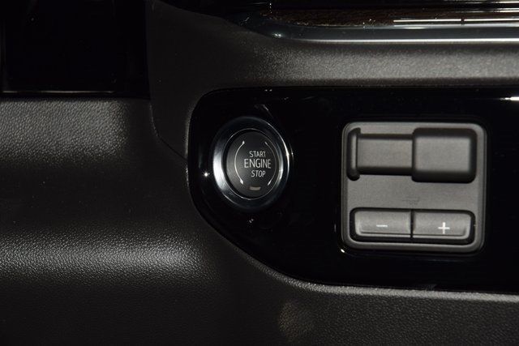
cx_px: 260
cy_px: 173
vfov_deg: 13.0
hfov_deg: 19.5
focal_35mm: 105
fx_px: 1514
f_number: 8
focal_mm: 70
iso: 100
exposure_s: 1/125
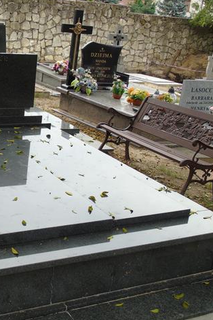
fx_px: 426
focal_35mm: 48
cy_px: 158
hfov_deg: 26.7
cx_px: 3
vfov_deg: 41.1
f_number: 3.8
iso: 80
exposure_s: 1/125
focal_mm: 6.1
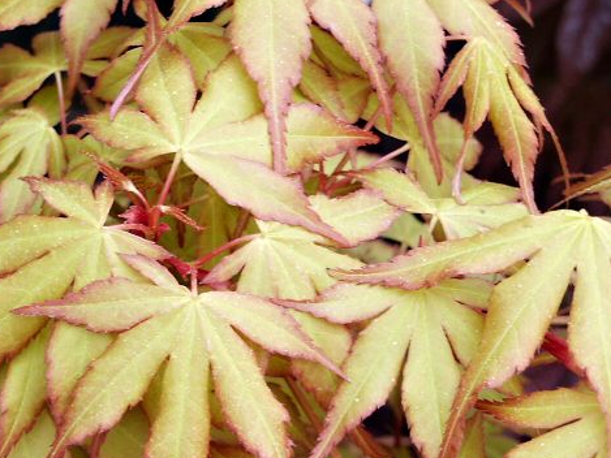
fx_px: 2348
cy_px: 386
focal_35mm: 133
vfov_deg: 11.1
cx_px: 190
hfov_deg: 14.8
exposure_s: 1/90
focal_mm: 15.58
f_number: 3.6
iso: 64
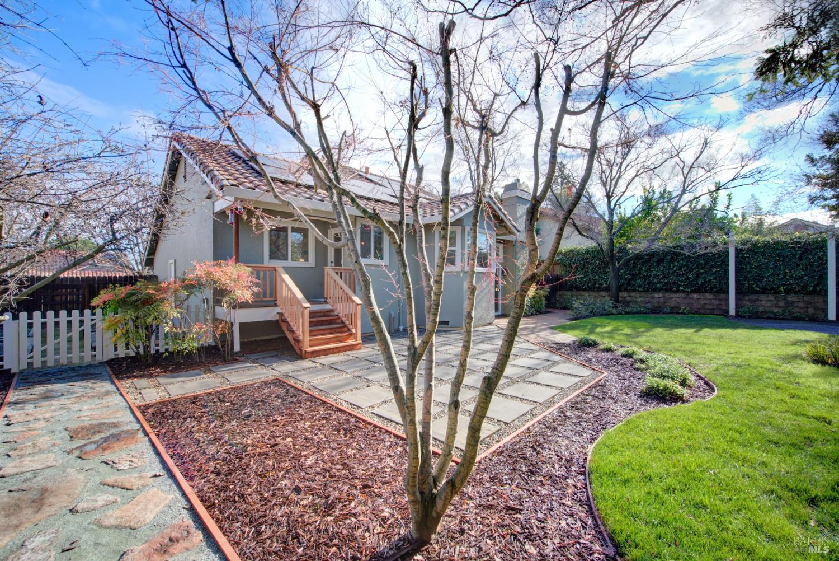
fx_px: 326
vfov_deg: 81.3
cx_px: 420
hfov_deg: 104.2
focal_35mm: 14
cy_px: 280
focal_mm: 14
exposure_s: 1/40
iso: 100
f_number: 14
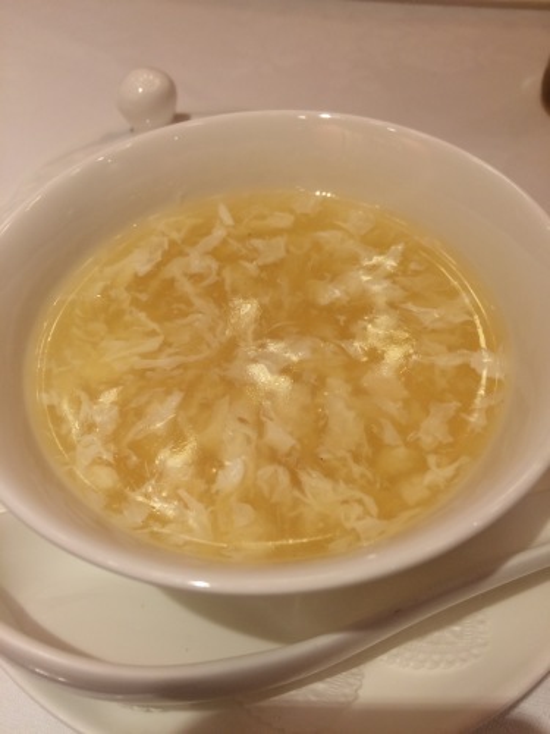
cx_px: 275
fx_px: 614
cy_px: 367
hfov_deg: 48.2
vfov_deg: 61.7
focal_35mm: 29
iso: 64
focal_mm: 4.15
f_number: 2.2
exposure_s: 1/30
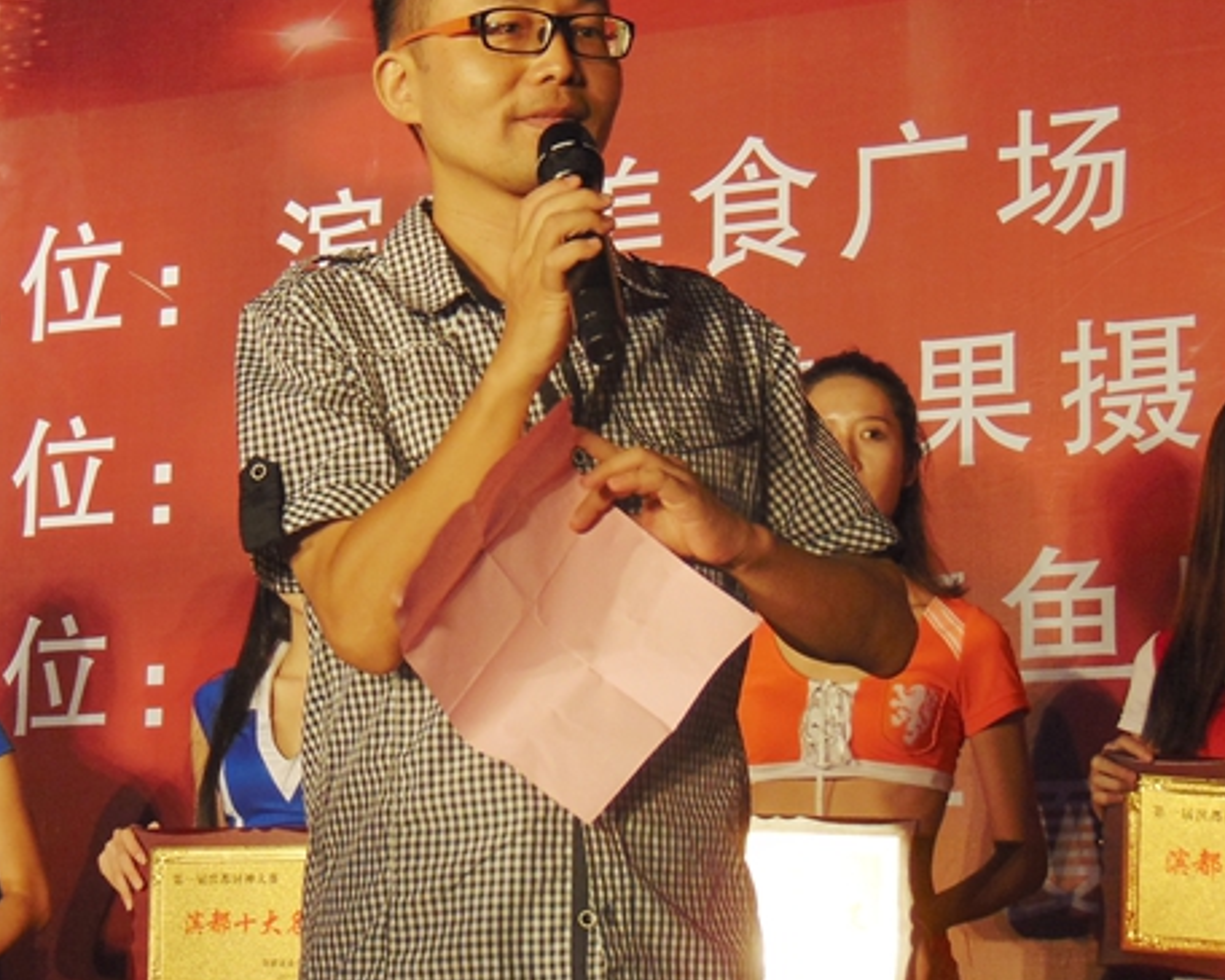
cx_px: 478
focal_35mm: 117
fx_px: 4243
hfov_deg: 16.4
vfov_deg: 13.2
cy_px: 404
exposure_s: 1/60
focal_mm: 10.8
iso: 80
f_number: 3.6
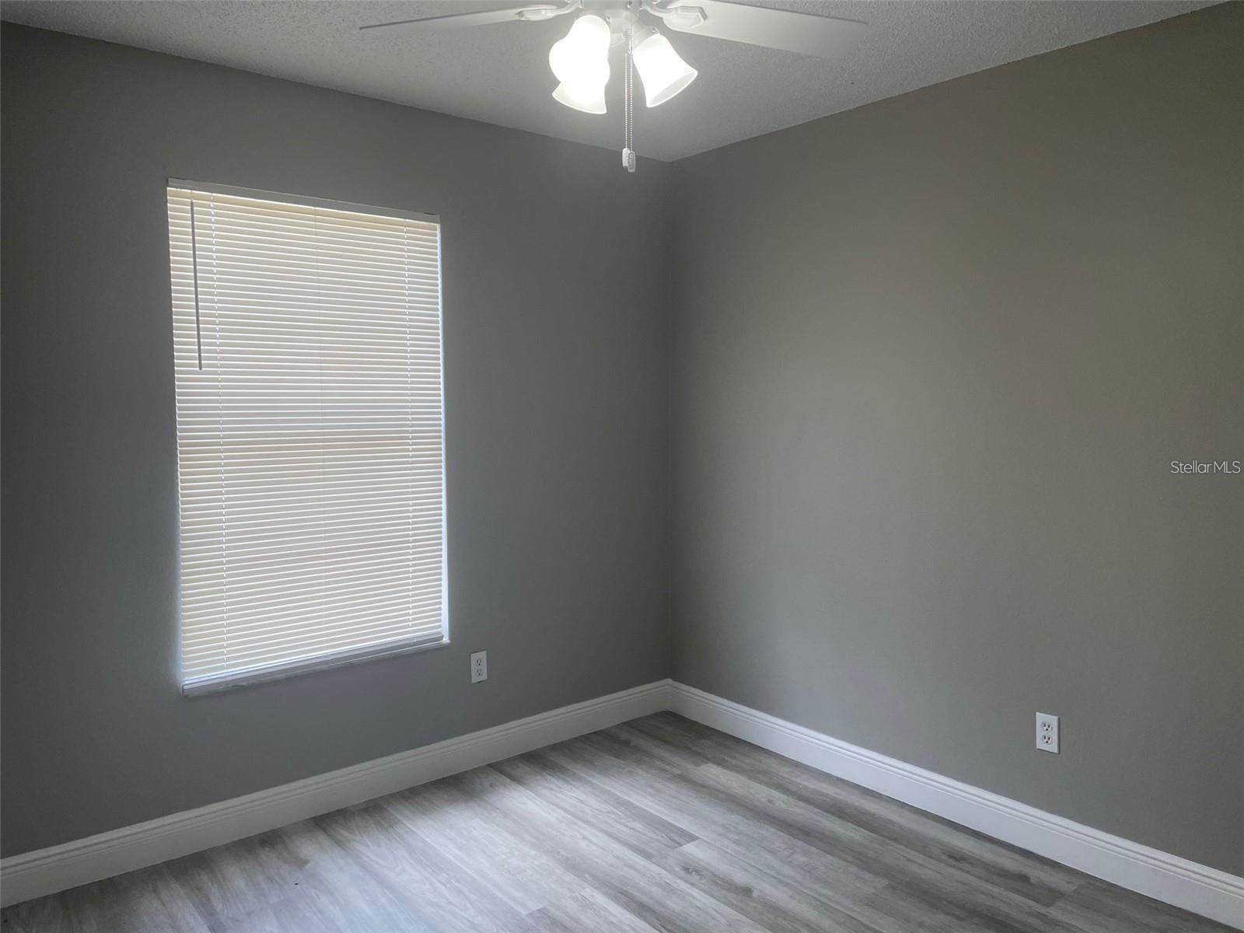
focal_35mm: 26
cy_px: 466
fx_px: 934
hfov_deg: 67.3
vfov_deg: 53.1
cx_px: 622
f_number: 1.6
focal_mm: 4.2
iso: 40
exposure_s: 1/120
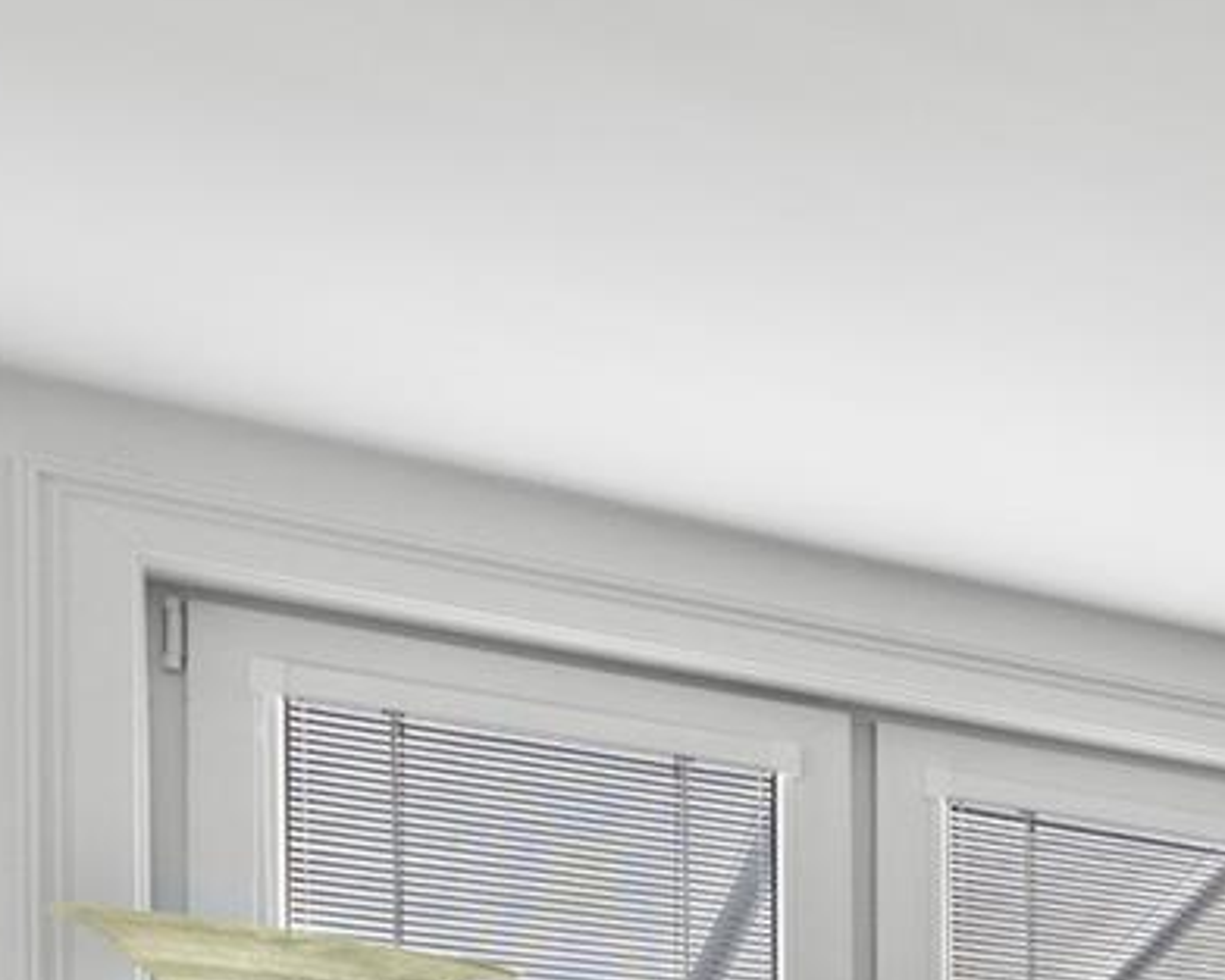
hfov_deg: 15.4
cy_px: 1436
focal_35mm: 59
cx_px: 2911
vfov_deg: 21.8
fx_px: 2140
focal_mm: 12
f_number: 5.6
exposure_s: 1/2
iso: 1000
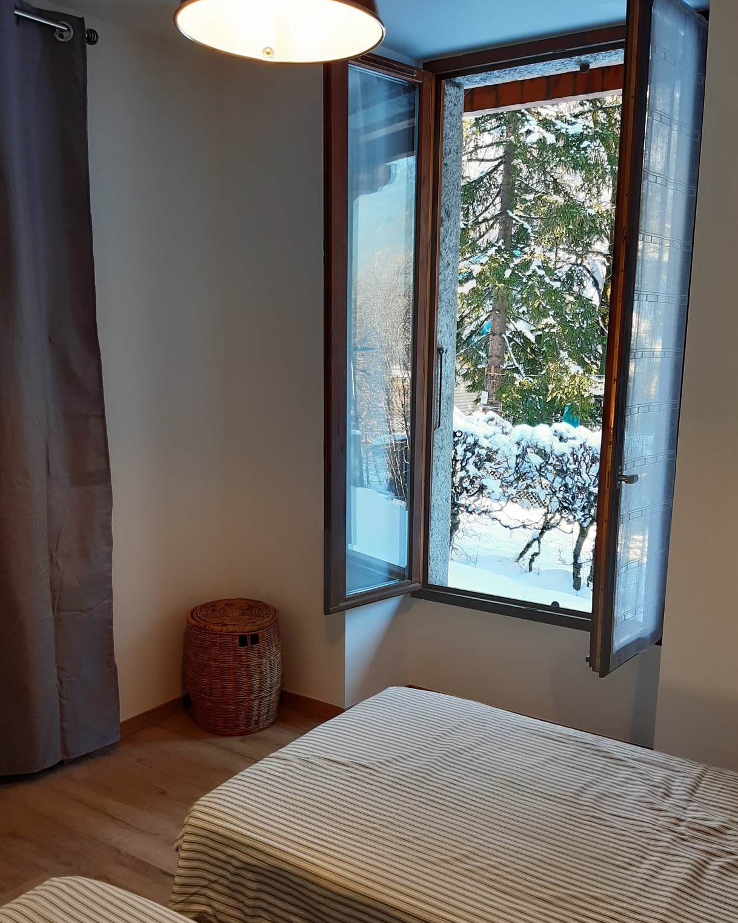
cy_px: 511
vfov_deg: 55.6
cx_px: 367
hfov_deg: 45.8
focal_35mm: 32
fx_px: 874
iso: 40
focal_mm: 3.92
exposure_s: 1/50
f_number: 1.7
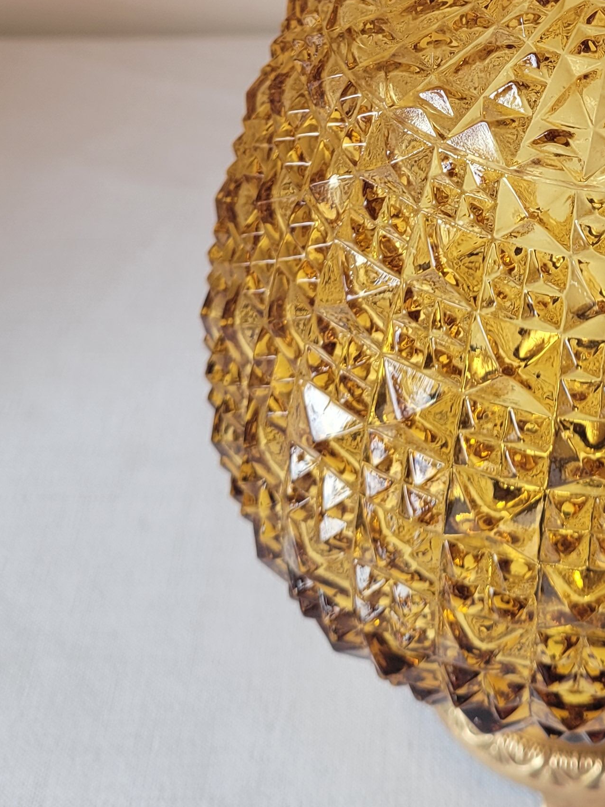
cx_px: 567
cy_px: -3
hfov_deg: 22.9
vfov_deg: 29.1
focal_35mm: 62
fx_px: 1445
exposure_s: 1/239
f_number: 1.8
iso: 40
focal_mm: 5.4
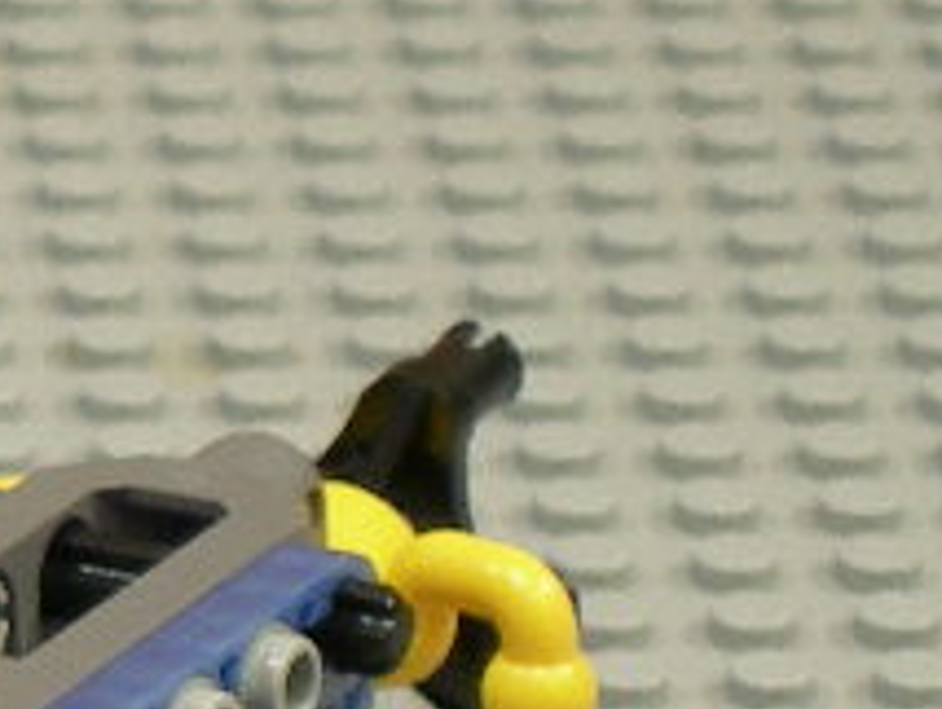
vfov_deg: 2.7
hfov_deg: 3.6
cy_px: 603
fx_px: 14848
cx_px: -977
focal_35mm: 545
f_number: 4.9
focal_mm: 23.4
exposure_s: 1/7.4
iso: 50
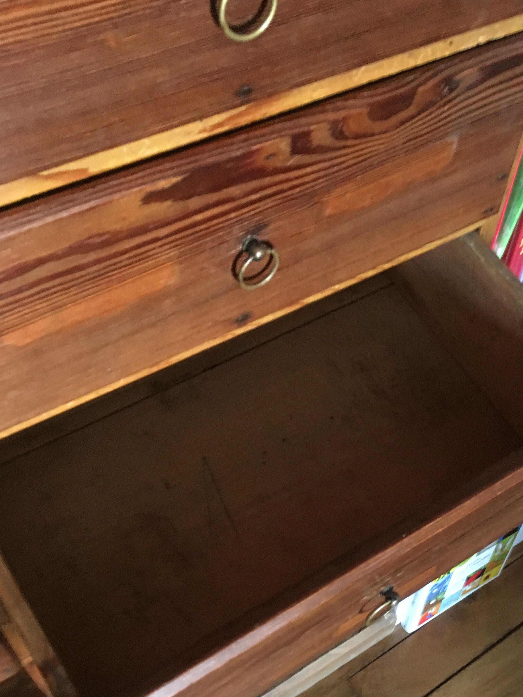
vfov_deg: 45.1
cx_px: 365
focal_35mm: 41
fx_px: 826
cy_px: 464
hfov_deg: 34.7
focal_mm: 4.15
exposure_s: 1/17
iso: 400
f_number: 2.2
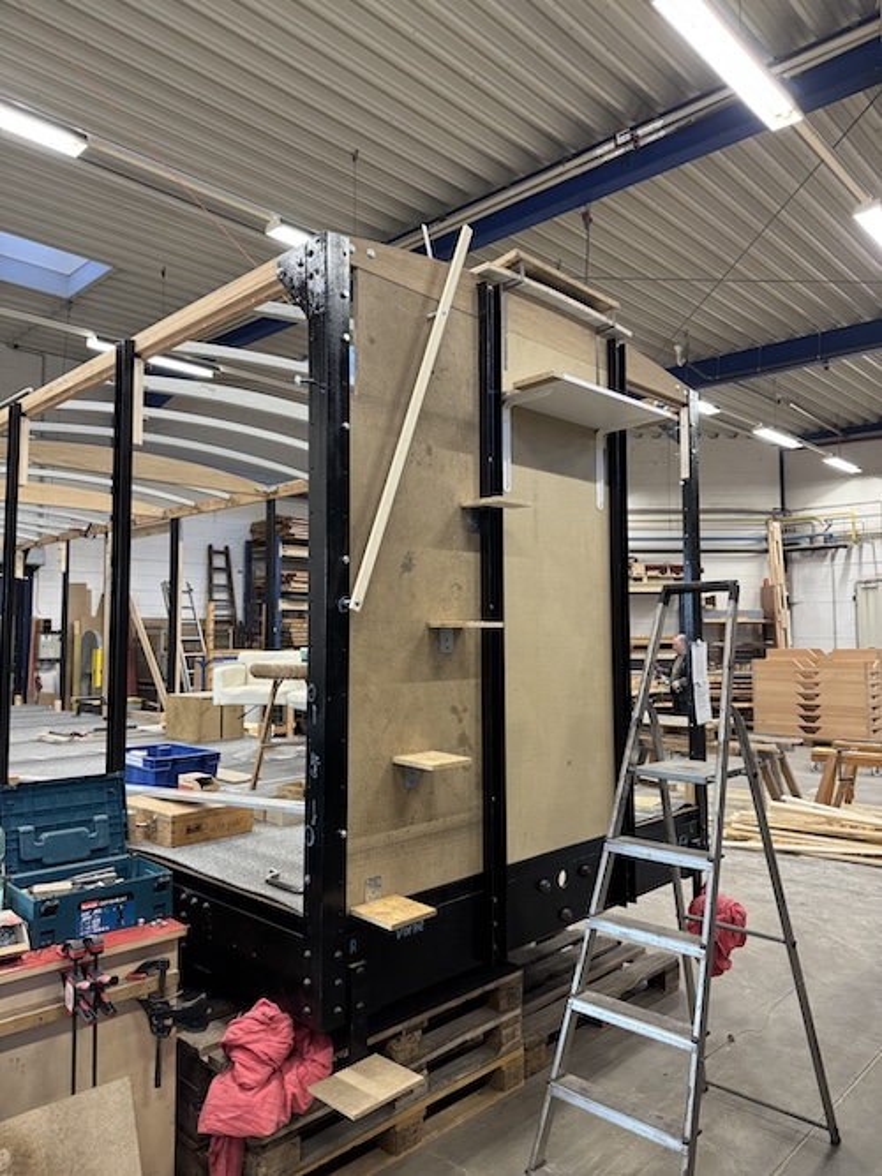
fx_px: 816
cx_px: 441
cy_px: 588
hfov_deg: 56.8
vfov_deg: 71.6
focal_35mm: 24
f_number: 1.78
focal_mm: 6.76
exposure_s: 1/50
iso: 400
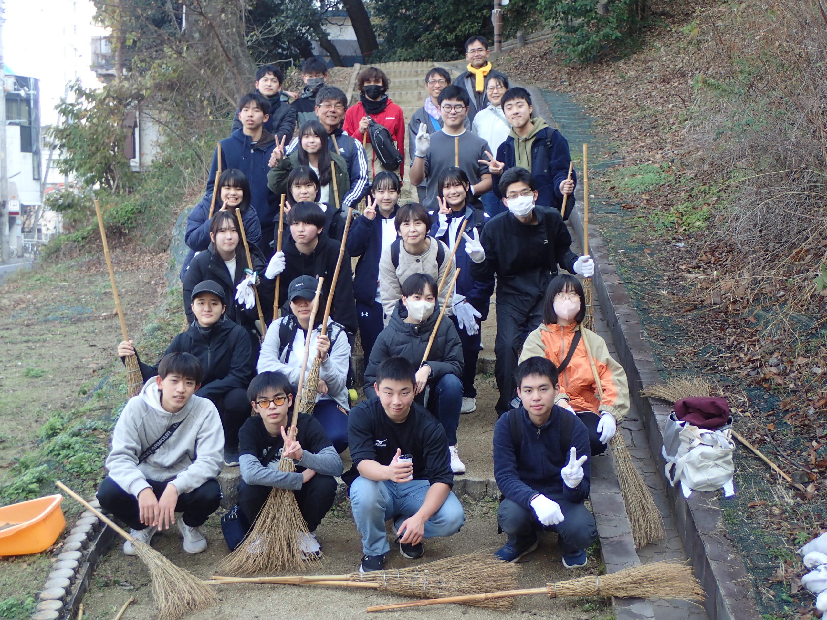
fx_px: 1362
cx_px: 414
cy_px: 310
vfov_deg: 25.7
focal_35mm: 57
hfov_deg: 33.8
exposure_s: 1/100
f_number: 3.5
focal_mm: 10.29
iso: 160
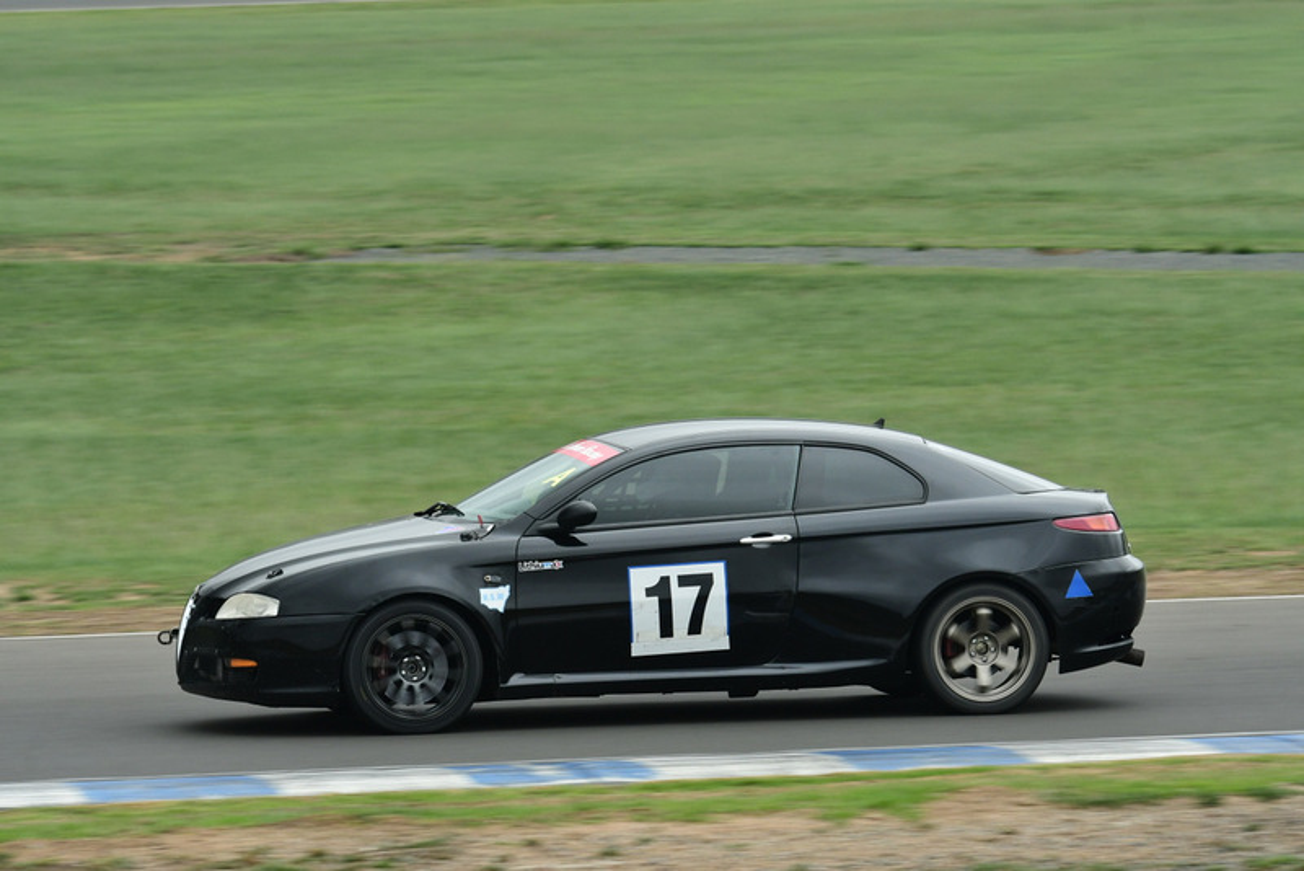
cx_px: 652
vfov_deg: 6.8
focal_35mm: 202
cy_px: 436
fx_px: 7337
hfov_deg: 10.2
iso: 800
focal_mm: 135
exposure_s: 1/320
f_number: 11
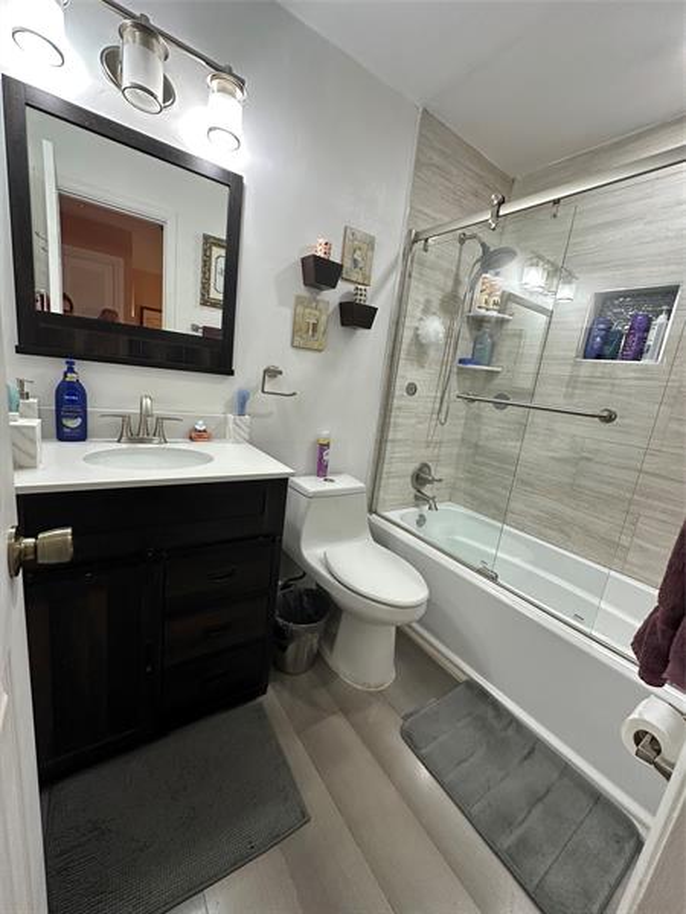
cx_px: 343
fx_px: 370
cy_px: 457
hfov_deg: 85.7
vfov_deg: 102.1
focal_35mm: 14
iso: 200
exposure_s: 1/120
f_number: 2.2
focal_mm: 2.22
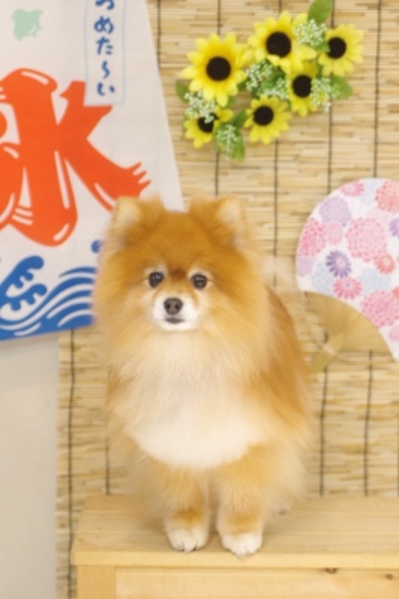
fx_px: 1865
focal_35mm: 112
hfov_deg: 12.2
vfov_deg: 18.3
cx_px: 200
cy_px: 300
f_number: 2.8
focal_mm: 75
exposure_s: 1/50
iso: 640
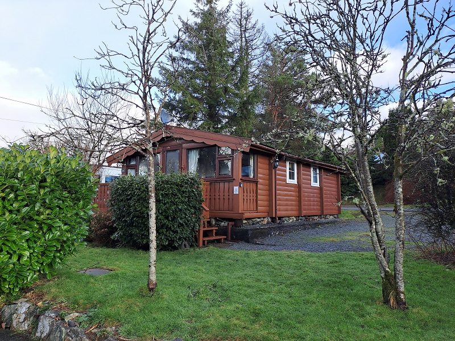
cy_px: 170
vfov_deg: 54.9
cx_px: 228
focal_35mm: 25
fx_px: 329
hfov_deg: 69.4
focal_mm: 4.65
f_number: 1.8
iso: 32
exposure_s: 1/304
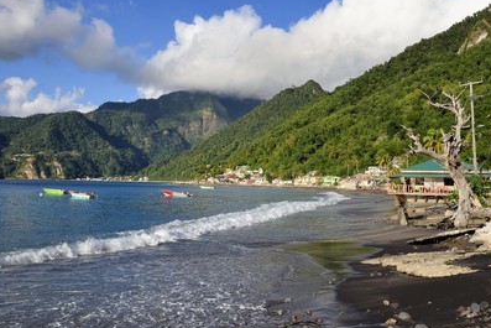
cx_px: 251
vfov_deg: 36.0
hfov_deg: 51.9
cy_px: 160
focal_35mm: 37
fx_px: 505
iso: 200
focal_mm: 35
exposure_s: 1/400
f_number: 13
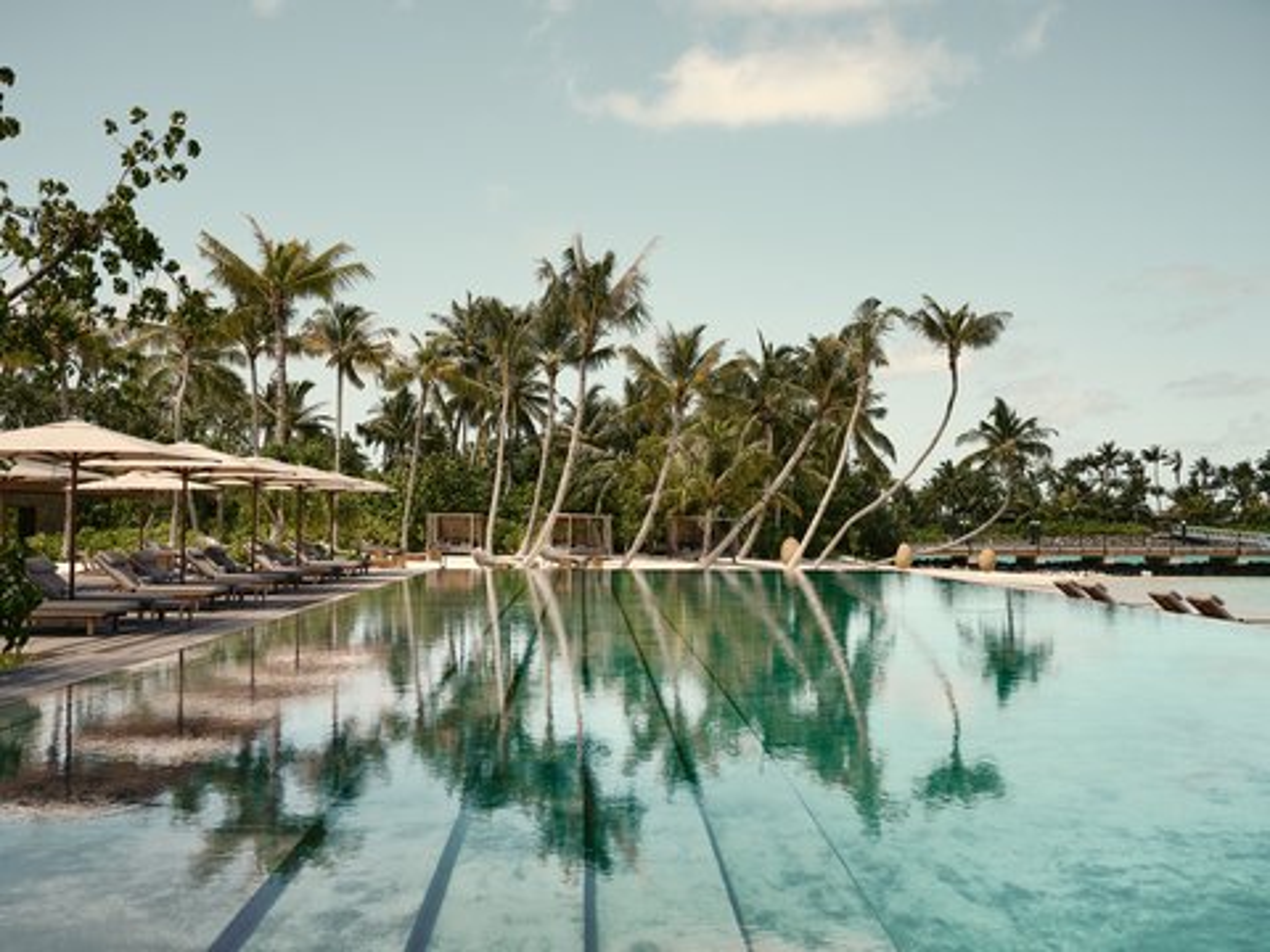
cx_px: 635
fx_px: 1321
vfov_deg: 39.7
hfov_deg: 51.4
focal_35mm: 36
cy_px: 476
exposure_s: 1/640
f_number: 5.6
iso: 100
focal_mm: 45
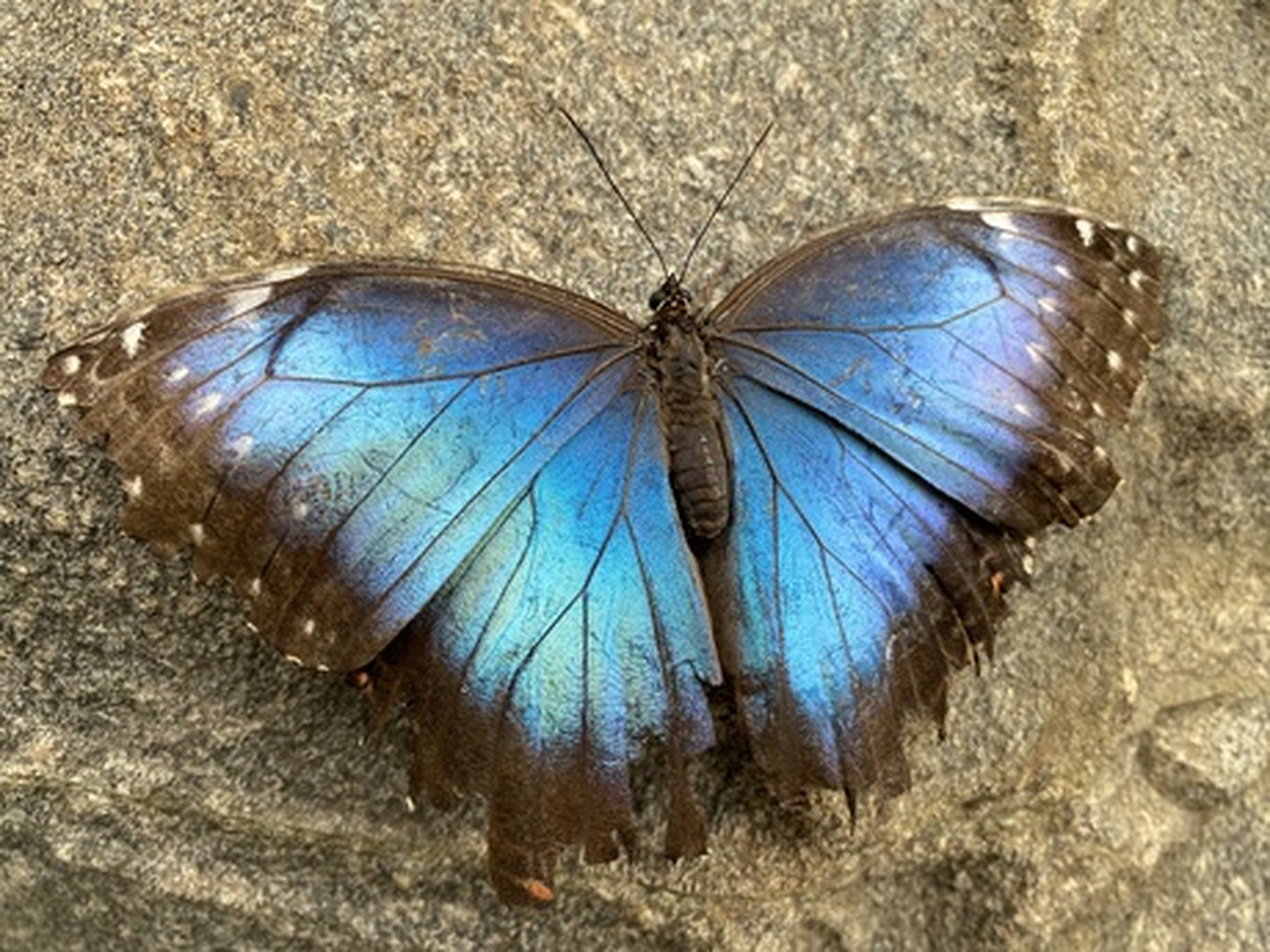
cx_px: 635
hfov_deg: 69.4
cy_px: 476
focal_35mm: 25
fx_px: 917
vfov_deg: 54.9
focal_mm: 4.25
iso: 32
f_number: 1.8
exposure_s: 1/228
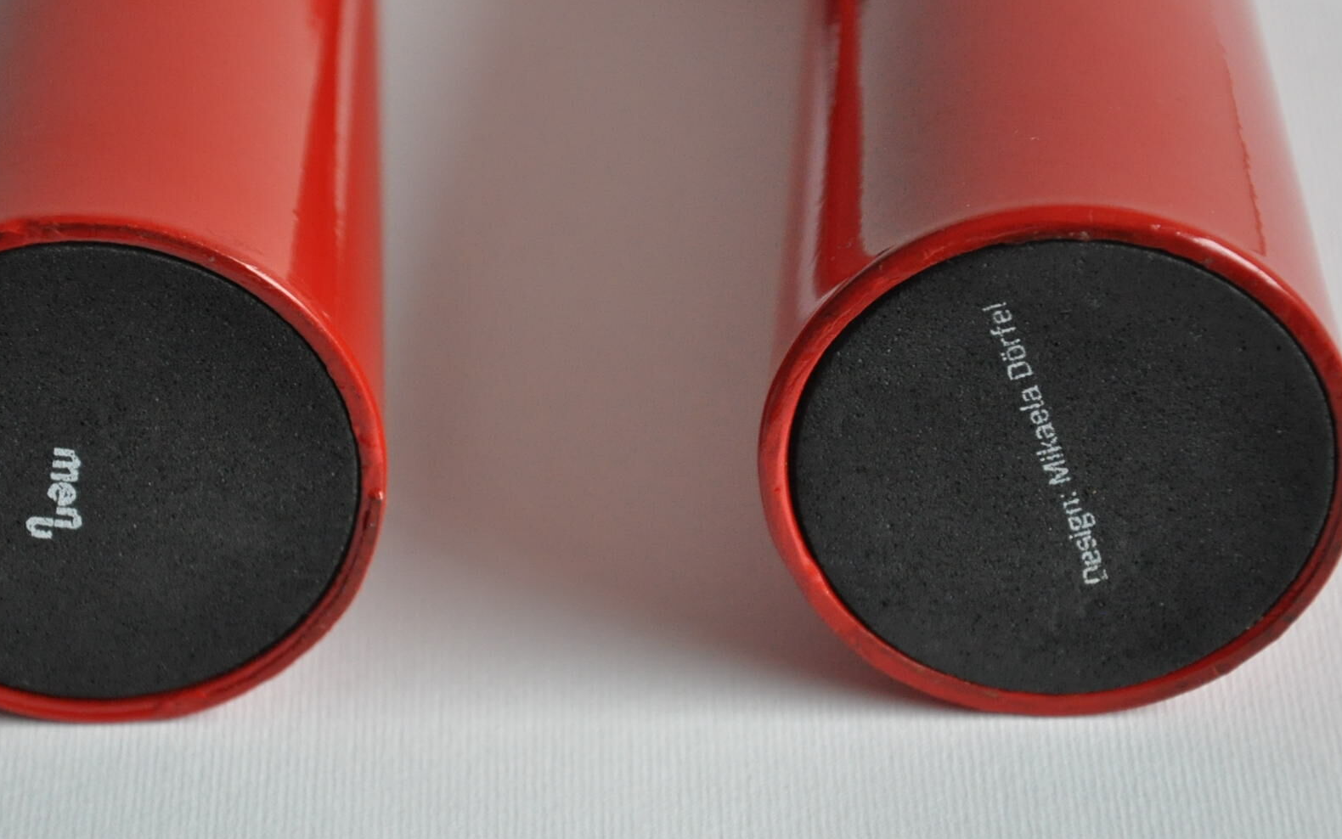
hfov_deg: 10.3
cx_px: 577
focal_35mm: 203
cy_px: 399
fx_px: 7426
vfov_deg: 6.5
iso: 1600
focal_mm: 98
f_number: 5.6
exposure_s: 1/100
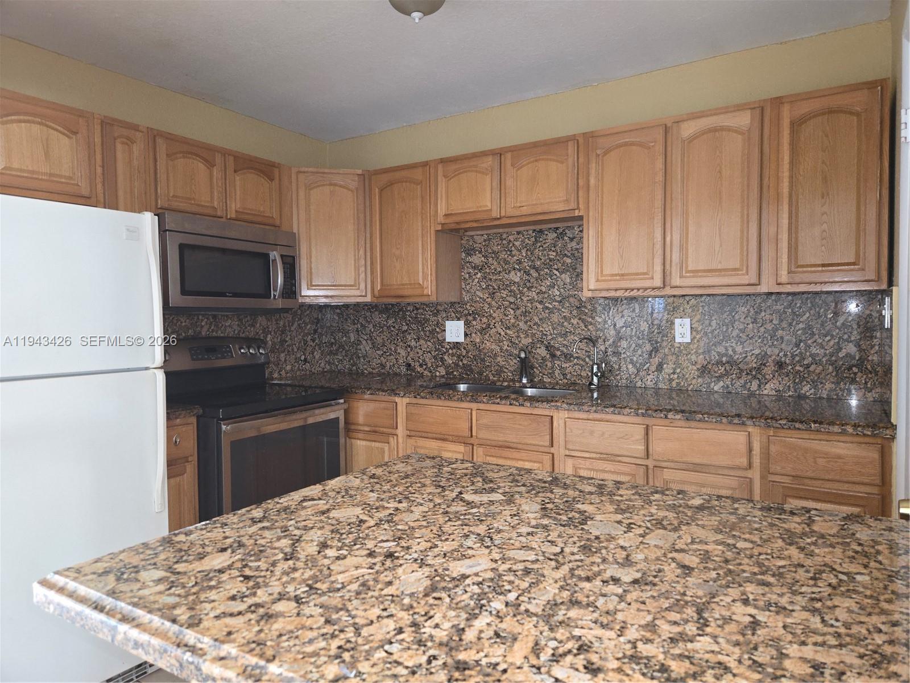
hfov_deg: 73.9
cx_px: 455
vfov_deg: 58.9
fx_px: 605
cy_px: 342
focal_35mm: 23
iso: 200
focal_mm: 5.4
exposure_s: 1/12
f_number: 1.8
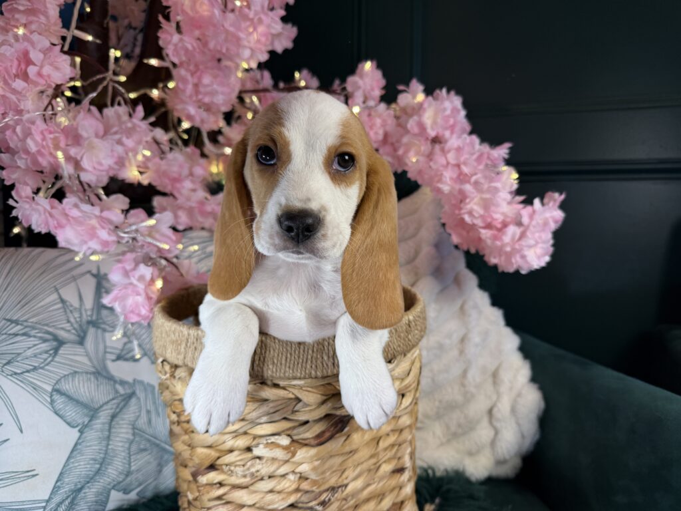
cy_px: 256
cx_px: 340
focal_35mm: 24
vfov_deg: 56.8
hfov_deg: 71.6
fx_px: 472
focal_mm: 6.76
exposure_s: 1/120
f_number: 1.78
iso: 64
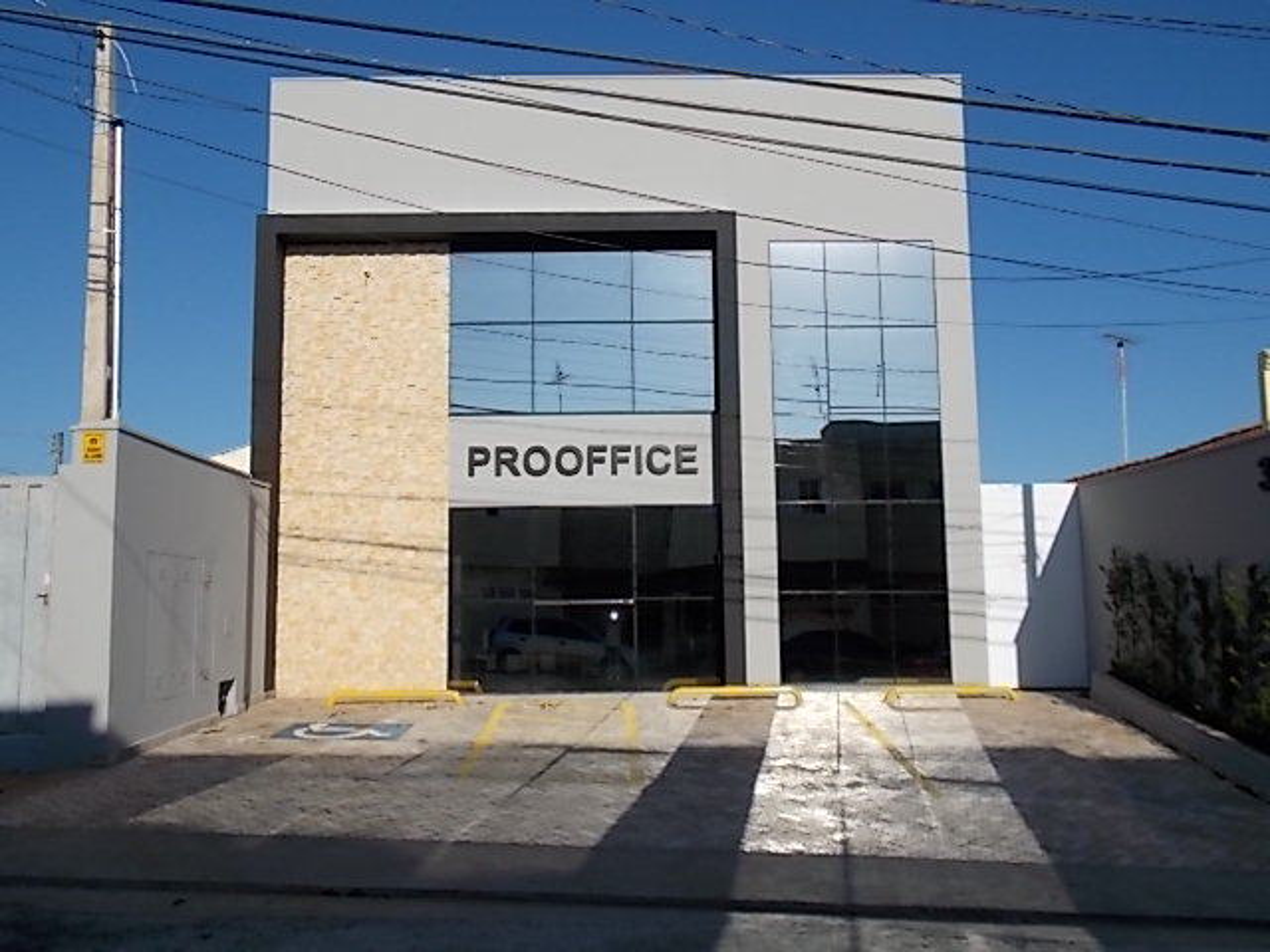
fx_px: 1101
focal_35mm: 30
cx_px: 635
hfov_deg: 60.0
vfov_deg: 46.8
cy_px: 476
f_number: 10.6
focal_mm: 5.3
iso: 80
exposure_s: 1/160
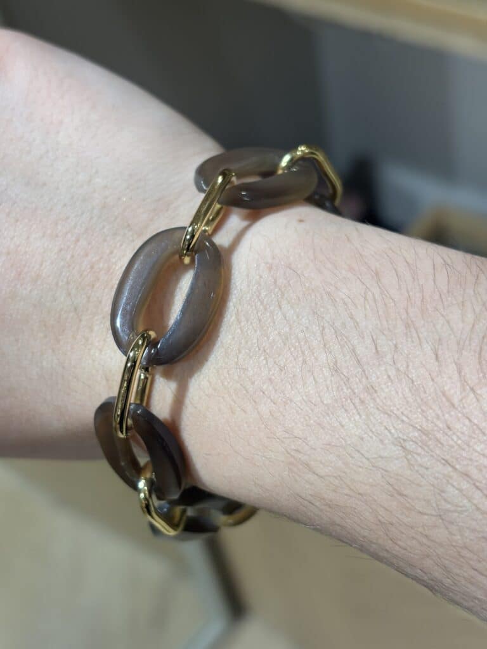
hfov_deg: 28.0
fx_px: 975
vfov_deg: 36.8
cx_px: 244
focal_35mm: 52
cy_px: 324
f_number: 1.6
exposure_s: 1/100
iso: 40
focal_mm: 5.96
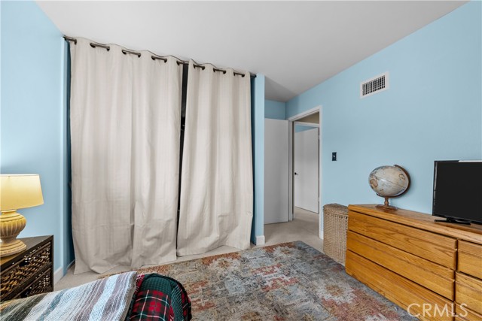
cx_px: 241
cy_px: 160
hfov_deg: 108.3
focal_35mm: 13
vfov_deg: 85.5
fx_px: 174
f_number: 9
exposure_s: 1/1.67
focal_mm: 13
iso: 250
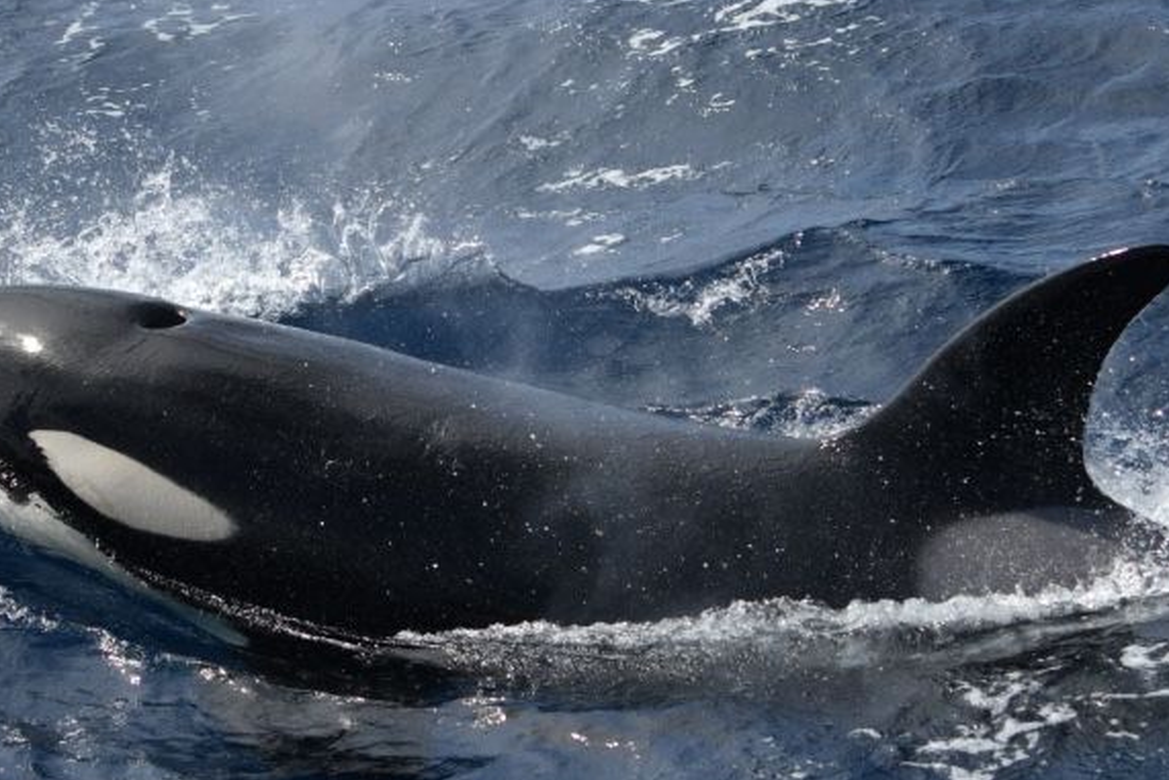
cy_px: 462
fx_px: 2728
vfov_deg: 16.3
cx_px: 506
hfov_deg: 24.2
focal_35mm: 84
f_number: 5
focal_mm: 60
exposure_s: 1/8000
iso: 720
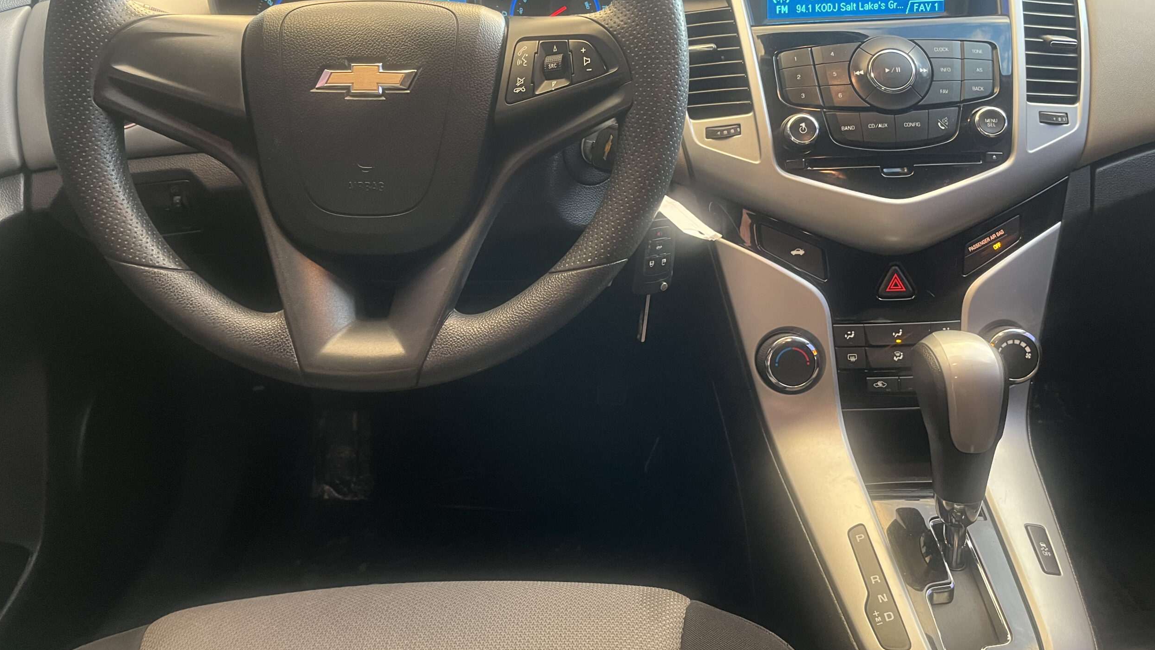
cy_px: 286
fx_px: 888
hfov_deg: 66.1
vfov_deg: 40.1
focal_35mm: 29
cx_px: 574
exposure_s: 1/60
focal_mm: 5.1
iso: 320
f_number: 1.6
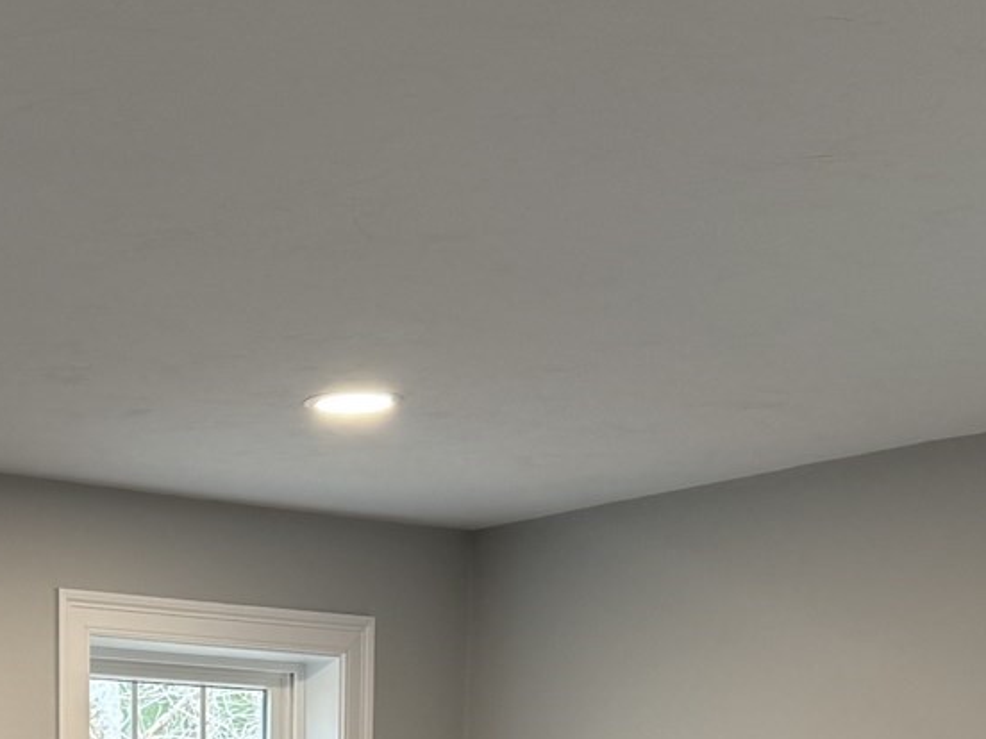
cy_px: 1178
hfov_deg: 21.2
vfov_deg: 15.1
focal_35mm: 89
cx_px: -25
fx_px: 2535
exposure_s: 1/120
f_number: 1.78
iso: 160
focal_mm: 6.76
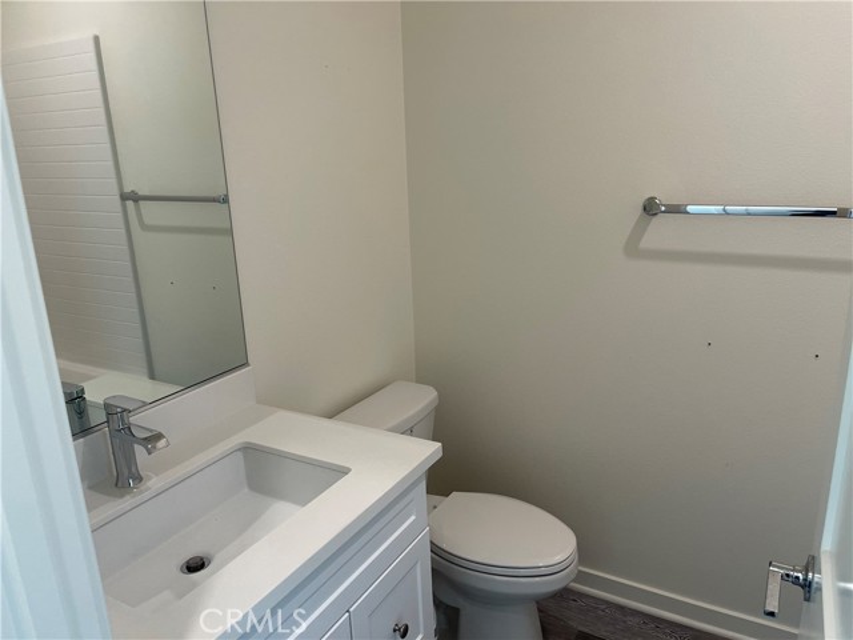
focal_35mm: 26
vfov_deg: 53.1
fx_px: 641
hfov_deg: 67.3
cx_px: 426
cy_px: 320
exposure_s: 1/120
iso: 125
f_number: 1.6
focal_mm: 5.1
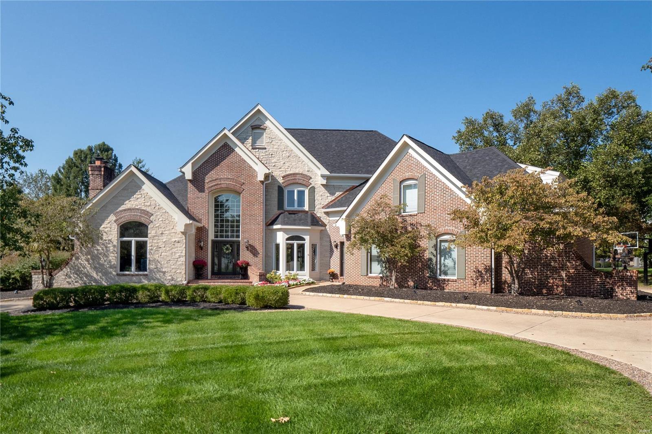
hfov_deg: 78.6
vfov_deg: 57.2
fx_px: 398
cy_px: 217
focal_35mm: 22
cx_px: 326
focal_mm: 11
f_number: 8
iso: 400
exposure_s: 1/640
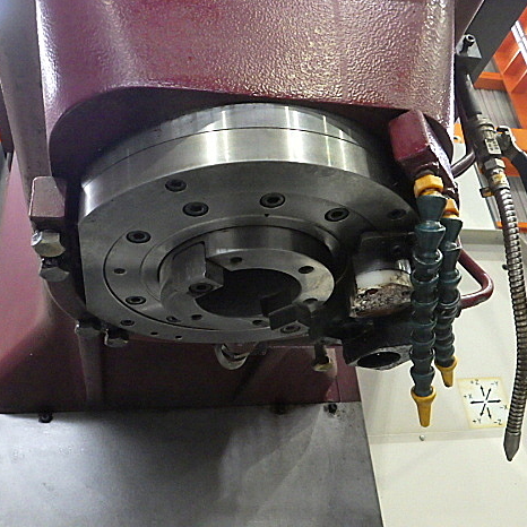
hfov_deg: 48.5
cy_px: 265
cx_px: 265
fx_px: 586
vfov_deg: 48.5
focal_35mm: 34
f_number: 3.5
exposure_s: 1/40
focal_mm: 5
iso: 1600
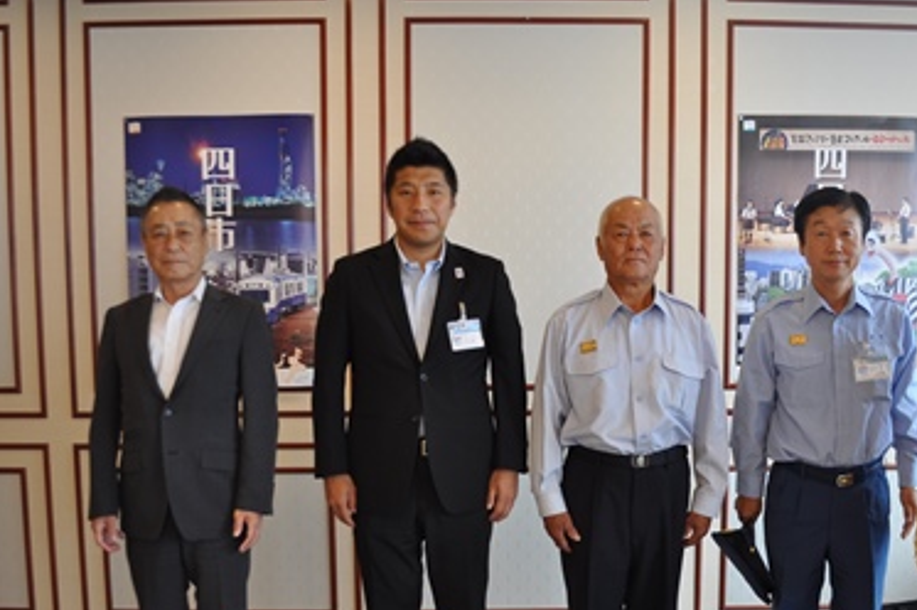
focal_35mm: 36
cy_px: 362
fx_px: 916
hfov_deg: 52.9
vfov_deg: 36.7
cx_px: 533
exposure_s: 1/80
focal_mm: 20
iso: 400
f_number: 4.5
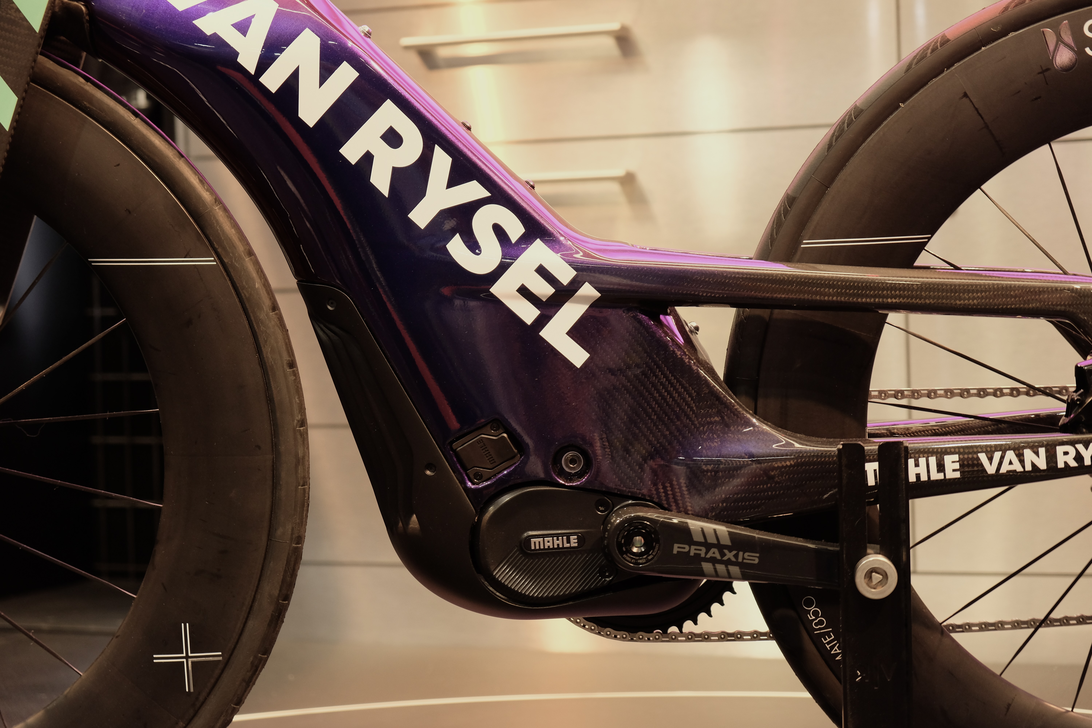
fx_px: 2517
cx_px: 546
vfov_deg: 16.5
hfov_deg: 24.5
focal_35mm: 83
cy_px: 364
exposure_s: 1/20
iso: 800
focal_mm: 55
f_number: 4
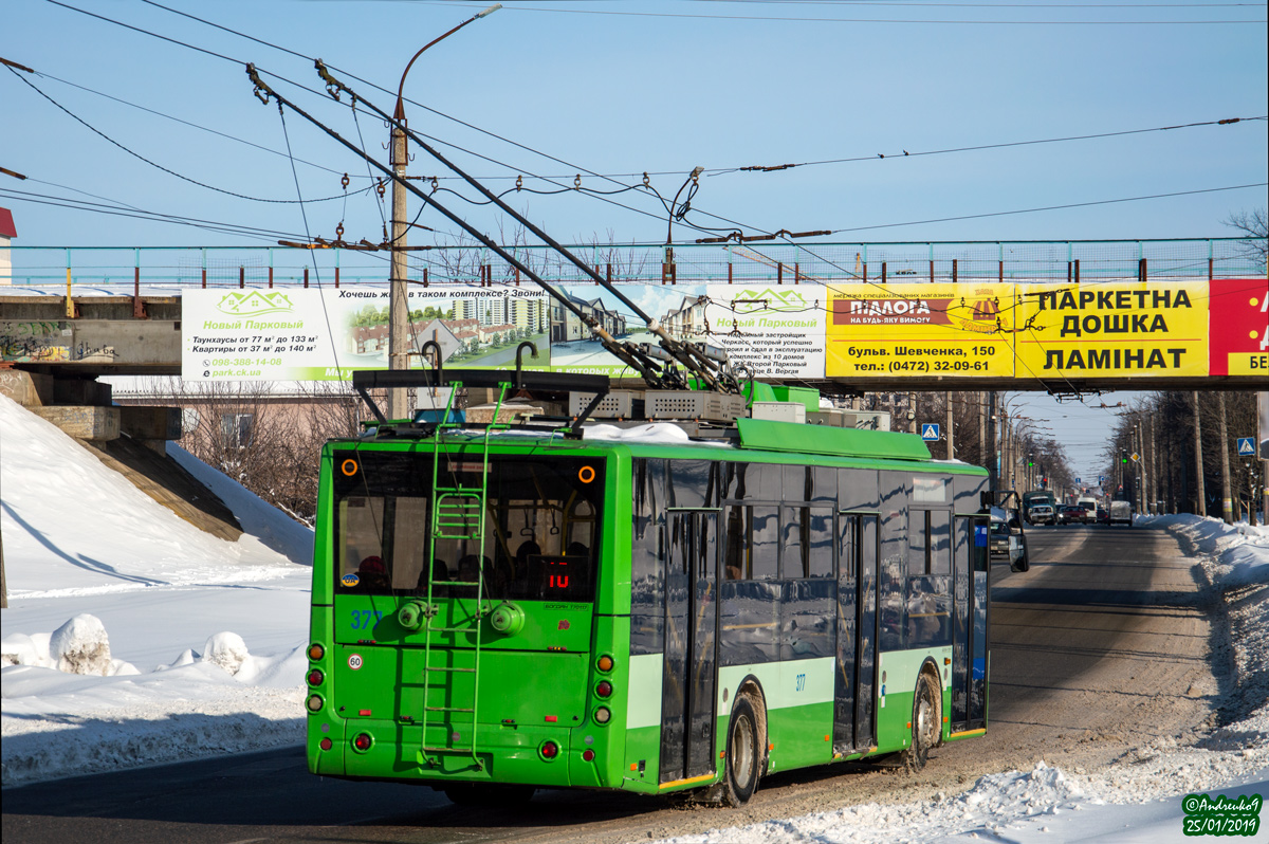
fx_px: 3962
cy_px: 422
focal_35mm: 112
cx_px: 634
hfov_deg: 18.2
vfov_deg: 12.2
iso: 100
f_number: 8
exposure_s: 1/1000
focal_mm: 75
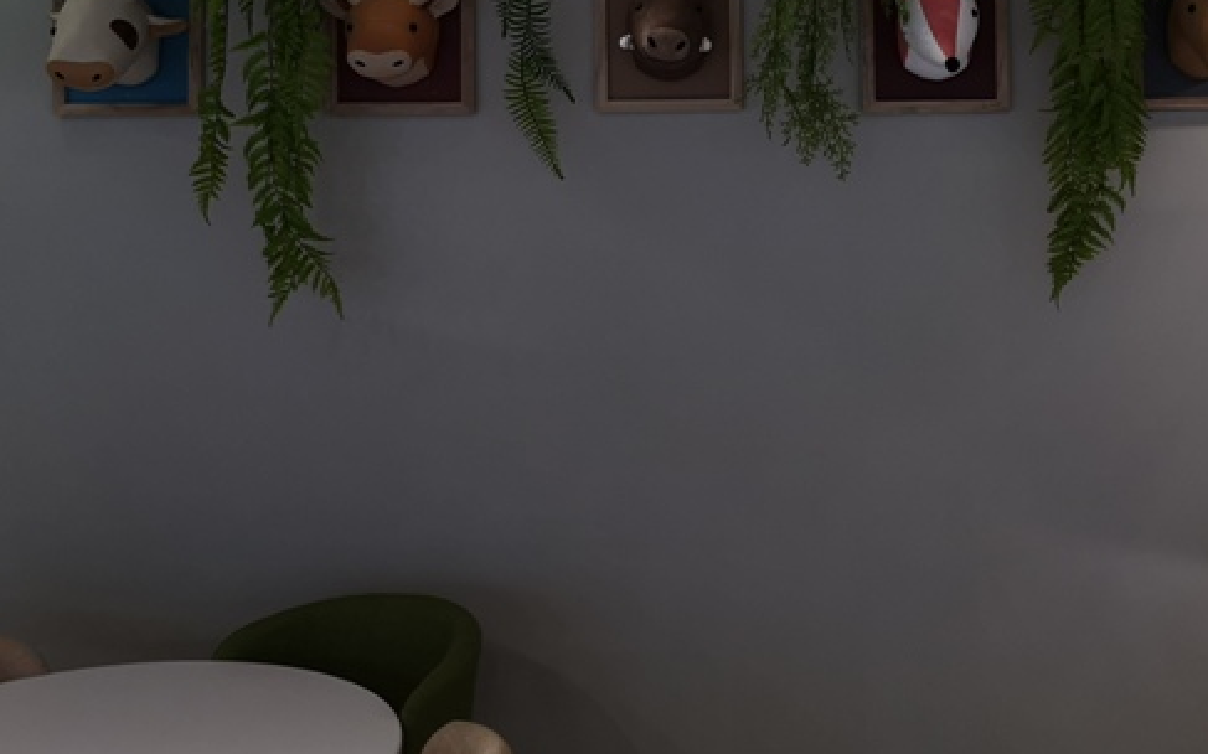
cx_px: 744
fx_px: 1547
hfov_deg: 42.4
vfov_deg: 26.7
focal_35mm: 47
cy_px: 117
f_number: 1.8
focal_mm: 3.95
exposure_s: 1/50
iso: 160
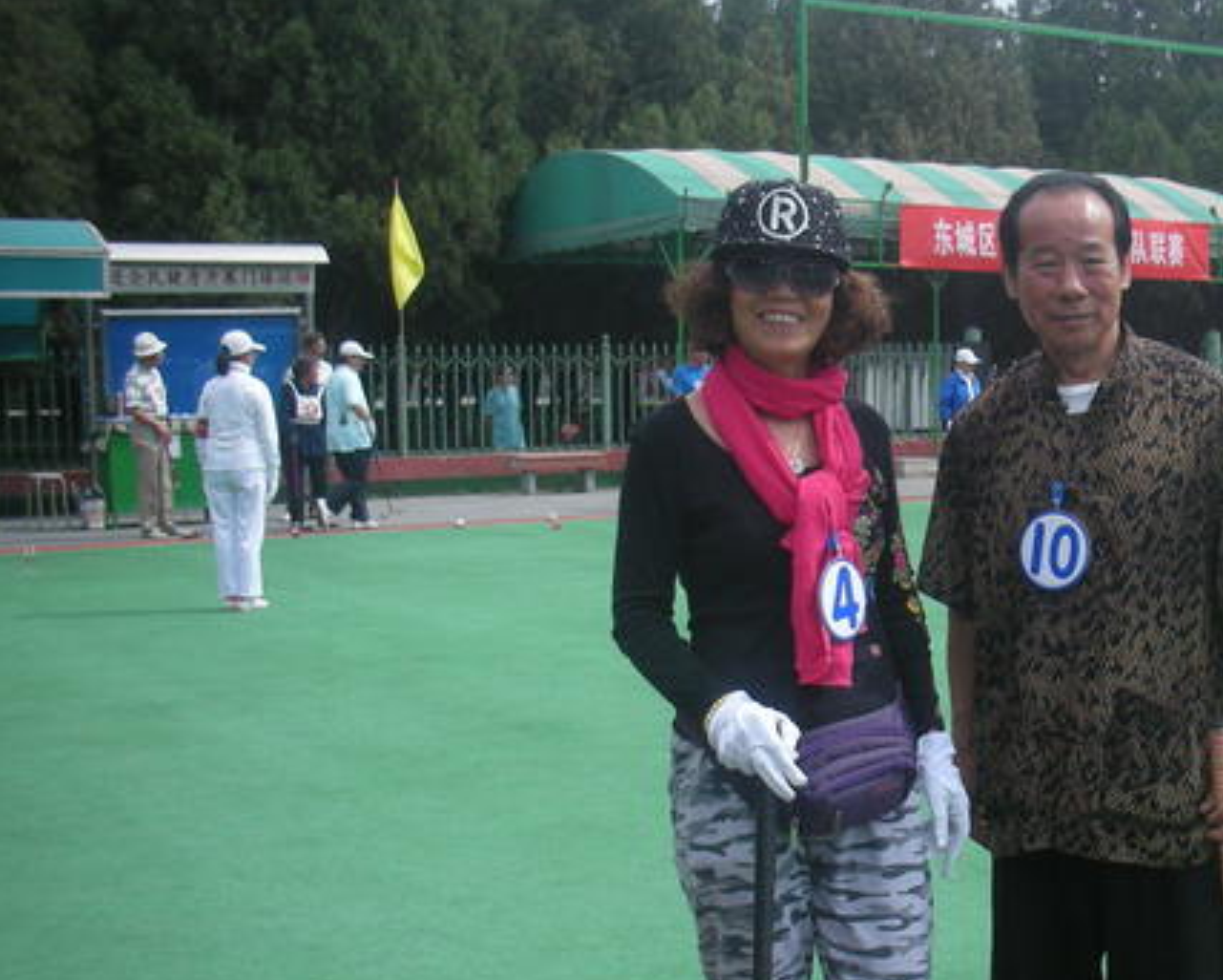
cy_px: 672
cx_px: 991
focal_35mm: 56
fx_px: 2028
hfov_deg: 32.6
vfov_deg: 27.0
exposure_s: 1/124
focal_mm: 5.8
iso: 60
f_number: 7.9
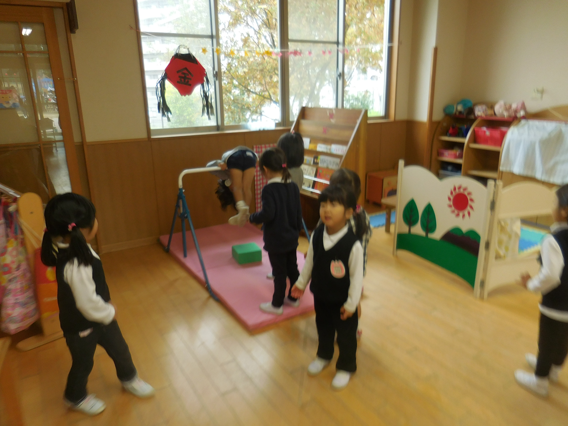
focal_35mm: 25
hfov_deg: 69.4
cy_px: 213
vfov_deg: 54.9
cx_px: 284
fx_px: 410
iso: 140
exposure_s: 1/30
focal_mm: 4.5
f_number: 3.3
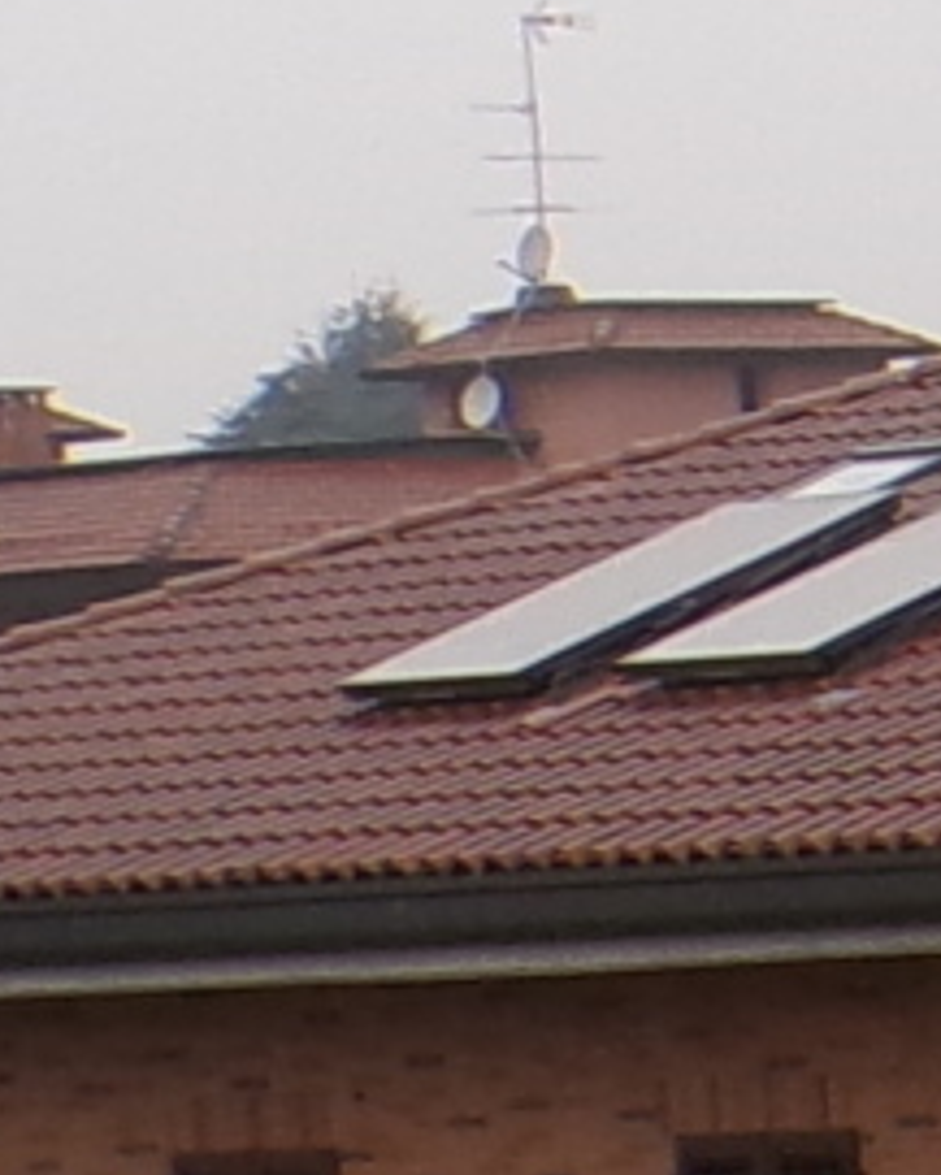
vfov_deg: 8.7
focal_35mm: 221
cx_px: 4688
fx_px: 7689
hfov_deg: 5.4
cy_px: 776
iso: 100
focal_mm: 4.3
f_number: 4.4
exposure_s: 1/70
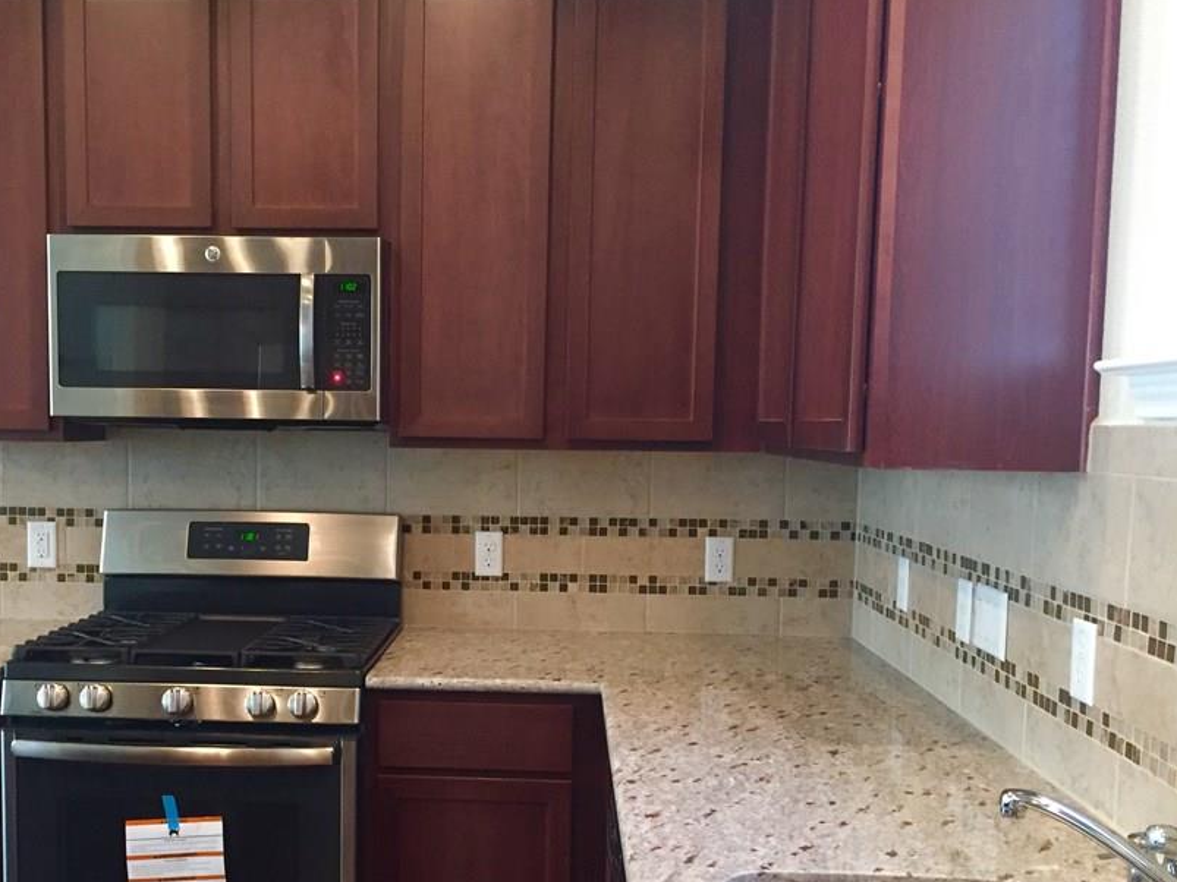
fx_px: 1258
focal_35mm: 37
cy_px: 530
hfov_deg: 49.9
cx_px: 478
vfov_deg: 38.5
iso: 250
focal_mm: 4.15
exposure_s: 1/30
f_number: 2.2
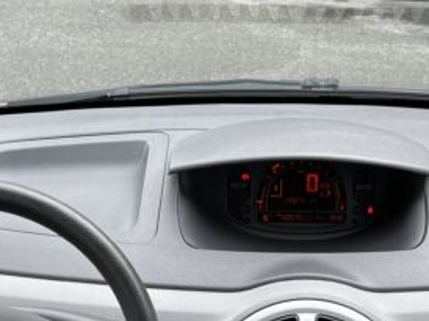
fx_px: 941
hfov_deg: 25.4
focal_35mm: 76
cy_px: 379
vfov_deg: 18.4
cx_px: 312
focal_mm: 5.7
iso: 40
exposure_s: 1/194
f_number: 1.5
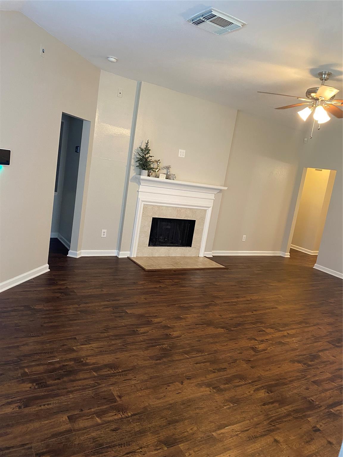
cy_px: 228
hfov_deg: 53.1
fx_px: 344
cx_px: 172
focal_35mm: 26
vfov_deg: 67.3
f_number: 1.8
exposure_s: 1/60
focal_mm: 4.25
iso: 250
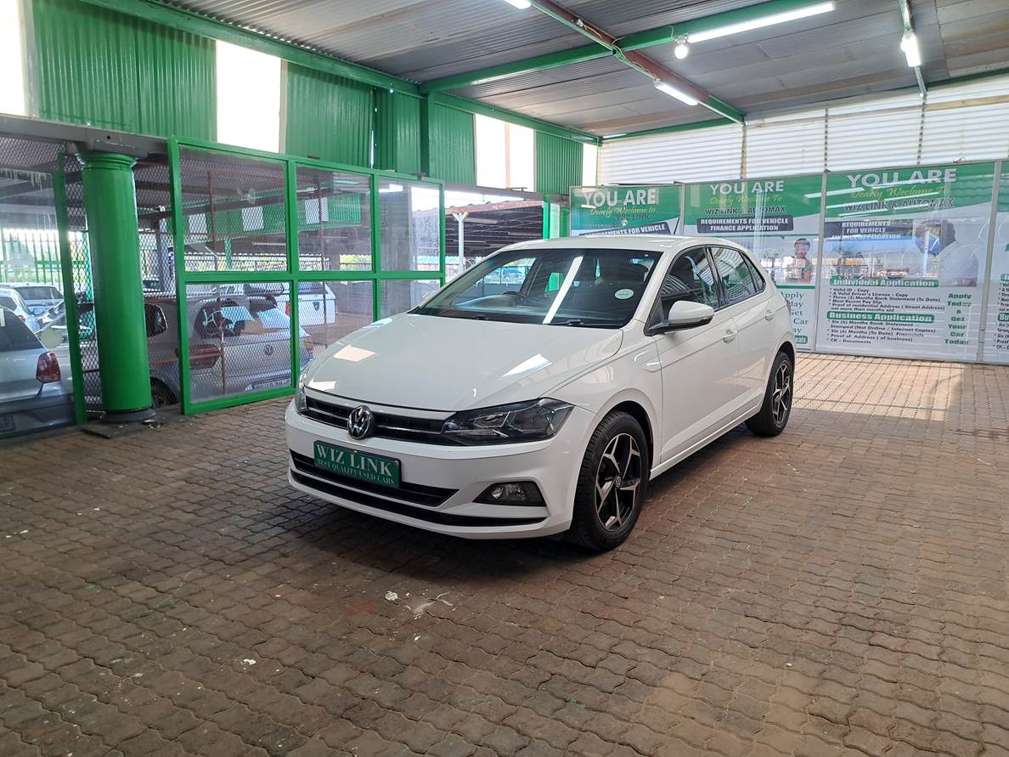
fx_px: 700
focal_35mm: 24
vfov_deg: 56.8
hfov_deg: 71.6
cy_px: 378
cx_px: 504
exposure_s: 1/50
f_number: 1.8
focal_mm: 5.23
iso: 64
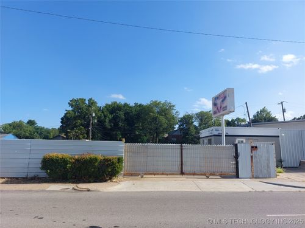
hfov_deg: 71.6
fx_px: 211
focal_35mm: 24
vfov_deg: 56.8
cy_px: 114
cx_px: 152
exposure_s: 1/1052
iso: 25
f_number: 1.8
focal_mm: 5.23
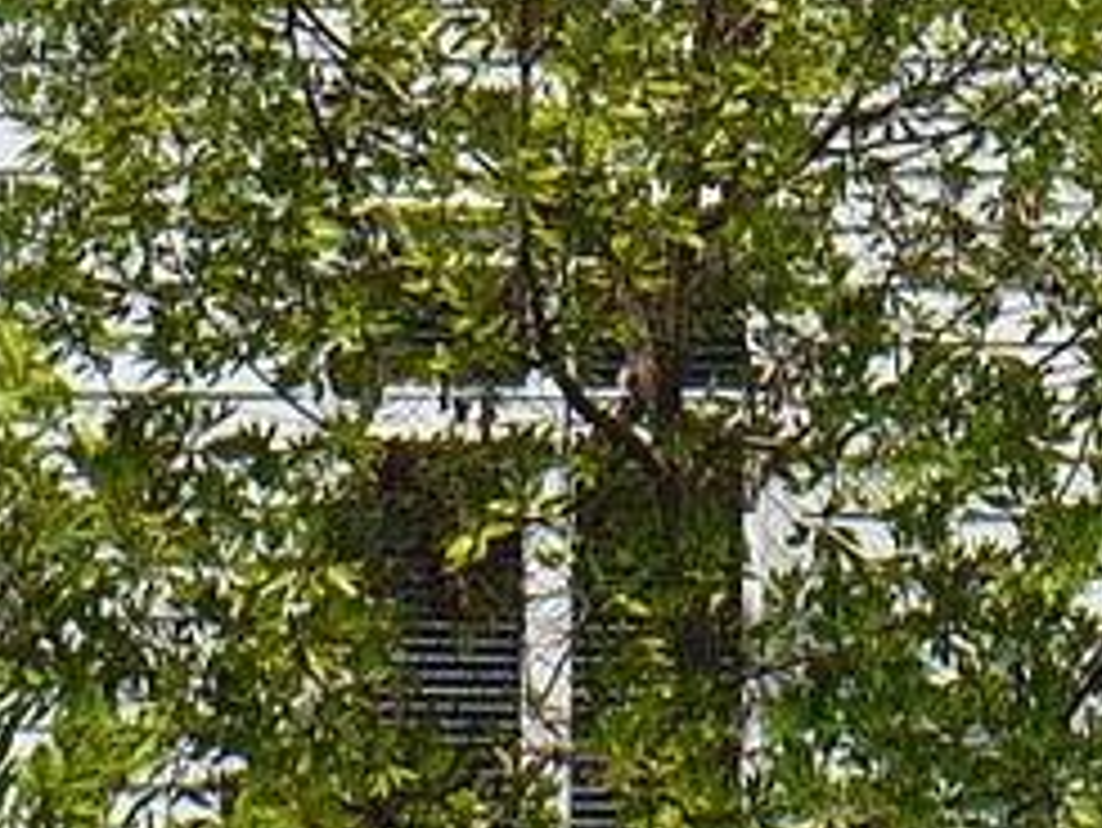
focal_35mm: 206
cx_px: 1595
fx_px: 6561
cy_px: -410
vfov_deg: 7.1
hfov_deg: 9.4
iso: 100
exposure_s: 1/250
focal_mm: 6.1
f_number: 8
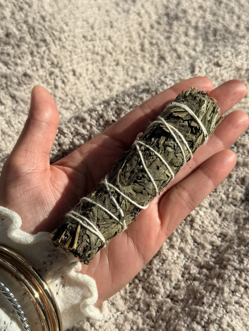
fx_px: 460
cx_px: 124
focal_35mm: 48
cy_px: 166
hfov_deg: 30.3
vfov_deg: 39.7
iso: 80
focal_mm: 6.76
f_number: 1.78
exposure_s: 1/4878
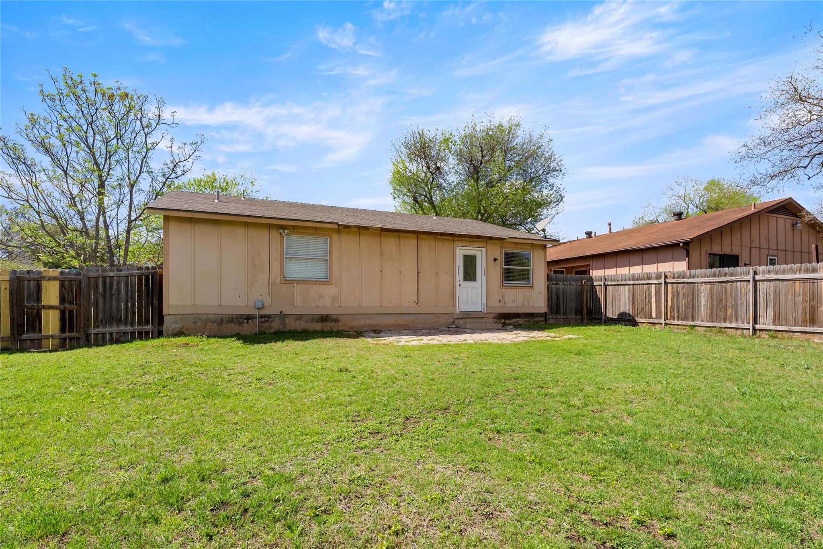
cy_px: 274
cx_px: 412
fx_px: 405
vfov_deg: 68.3
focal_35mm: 18
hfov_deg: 90.9
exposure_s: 1/250
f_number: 7.1
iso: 100
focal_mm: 17.7
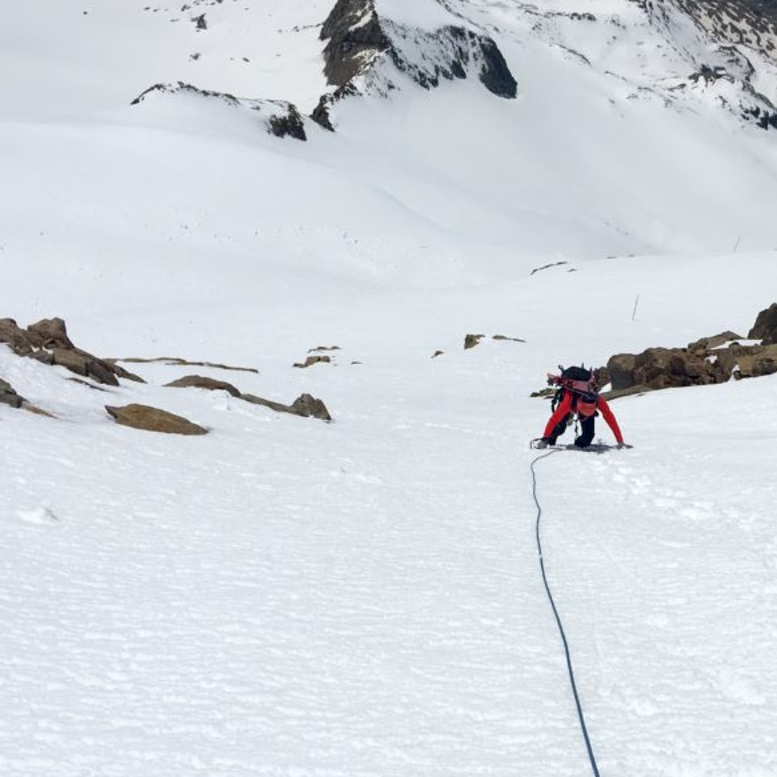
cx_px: 572
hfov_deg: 36.8
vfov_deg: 37.3
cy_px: 484
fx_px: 1143
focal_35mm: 45
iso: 25
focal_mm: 4.15
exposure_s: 1/12821
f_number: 2.2
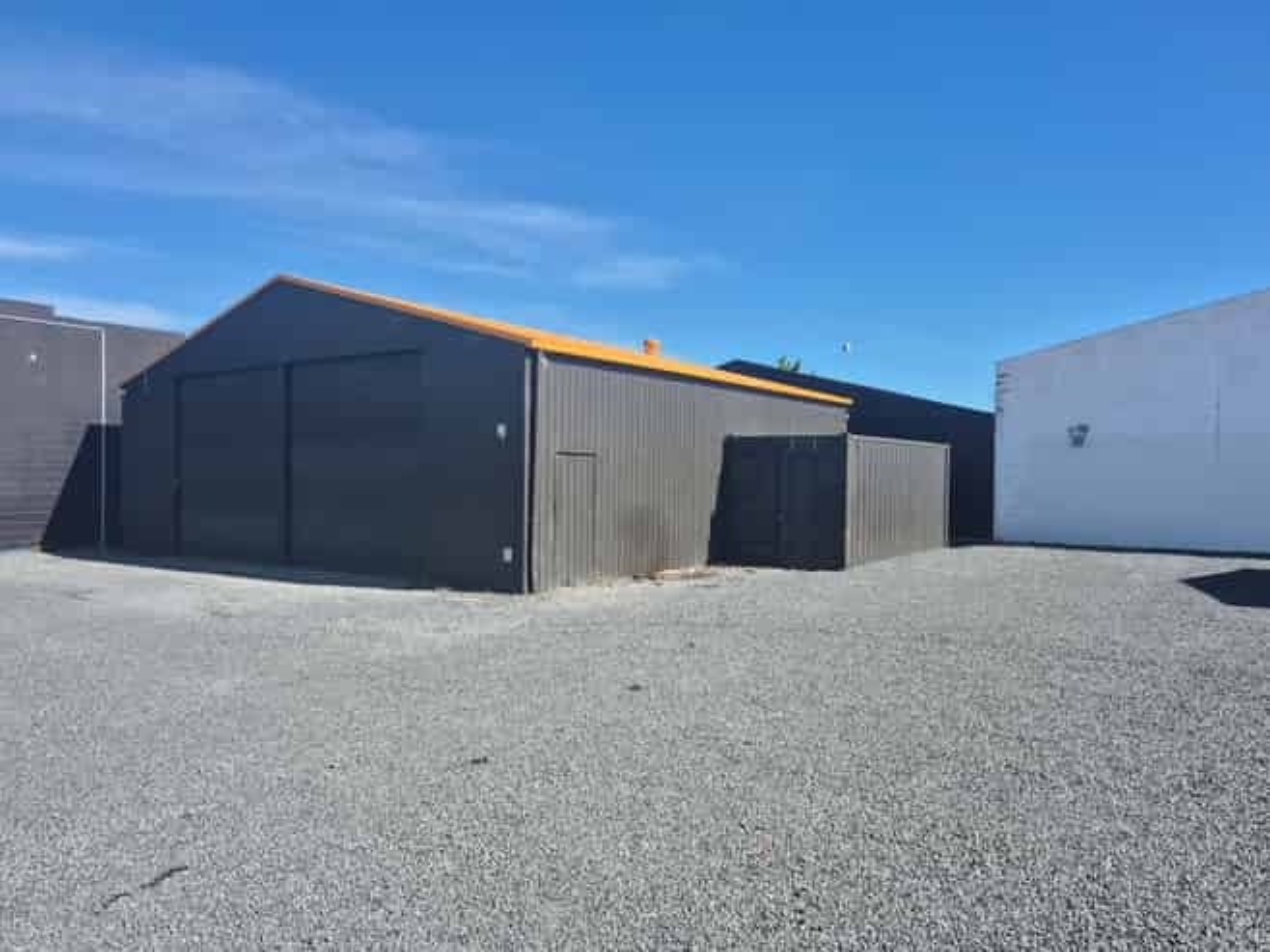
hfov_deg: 73.9
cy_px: 476
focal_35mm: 23
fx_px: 844
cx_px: 635
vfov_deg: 58.8
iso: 25
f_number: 1.8
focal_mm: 5.4
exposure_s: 1/1480
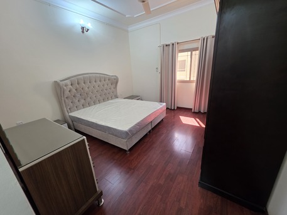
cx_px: 144
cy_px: 108
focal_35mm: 13
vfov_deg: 89.9
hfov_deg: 106.2
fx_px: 108
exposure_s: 1/50
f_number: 1.9
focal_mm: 2.2
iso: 160
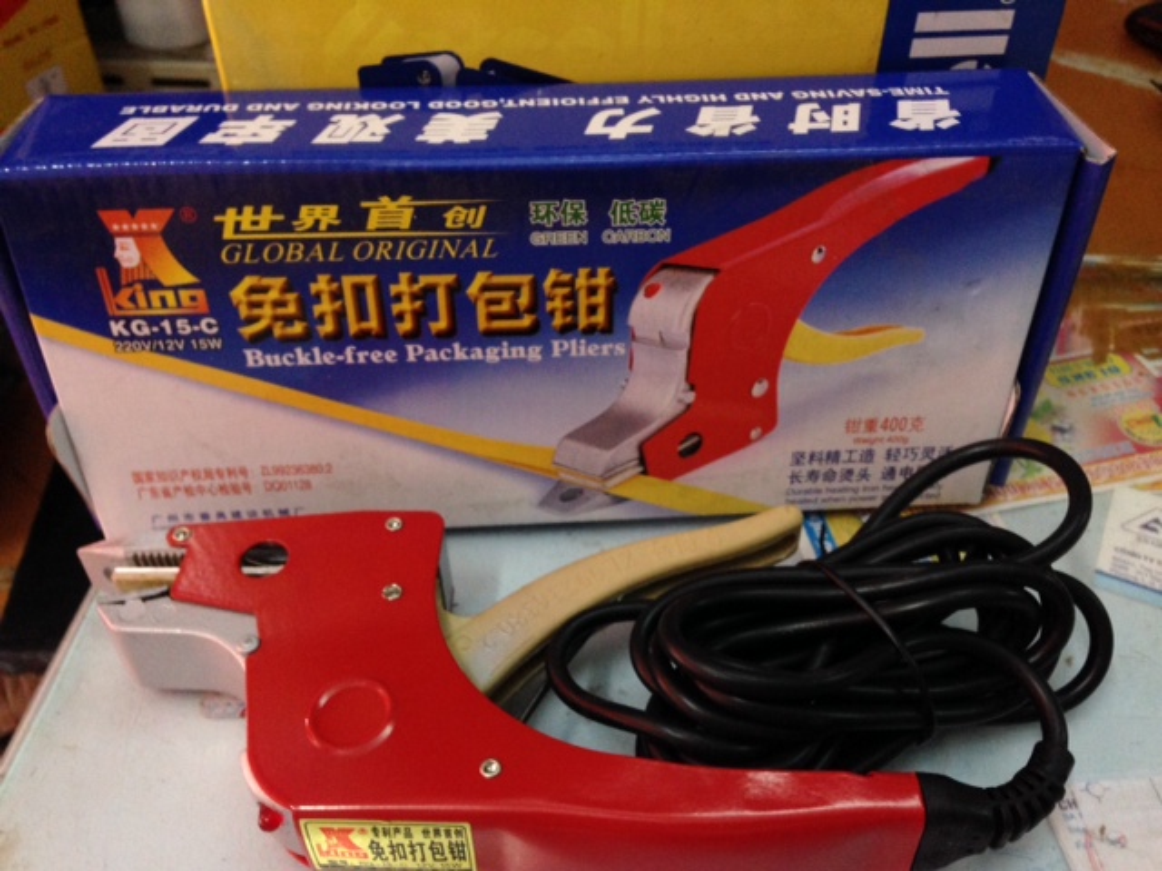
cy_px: 436
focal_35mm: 33
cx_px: 581
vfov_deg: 42.9
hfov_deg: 55.4
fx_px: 1108
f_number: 2.4
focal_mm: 4.12
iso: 200
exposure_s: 1/20
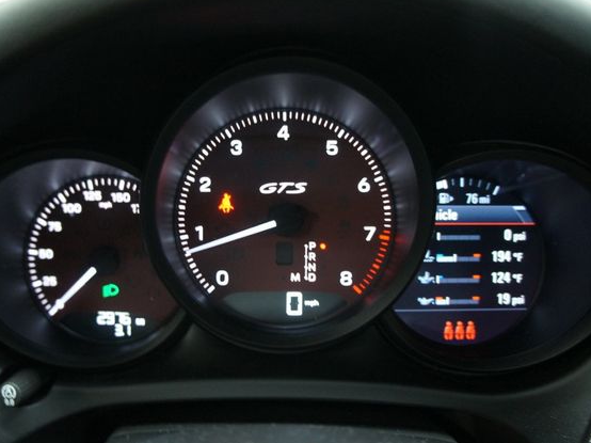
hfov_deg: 59.7
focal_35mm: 30
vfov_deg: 46.8
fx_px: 512
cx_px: 252
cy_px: 217
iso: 1600
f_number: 3.5
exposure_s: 1/8
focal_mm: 18
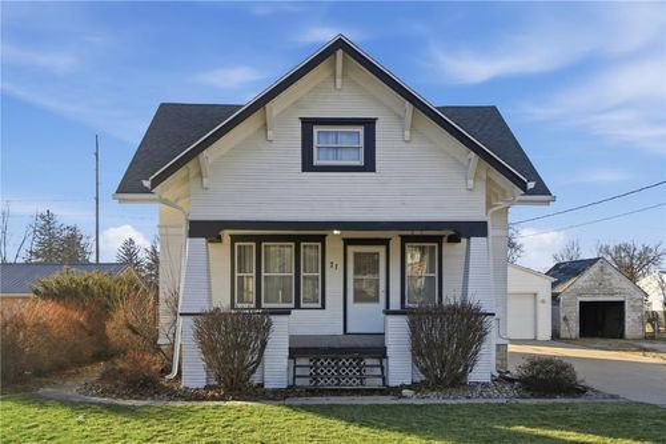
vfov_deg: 39.9
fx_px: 610
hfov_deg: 57.2
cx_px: 333
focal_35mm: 33
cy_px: 222
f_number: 9
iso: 400
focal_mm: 33
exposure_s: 1/3200
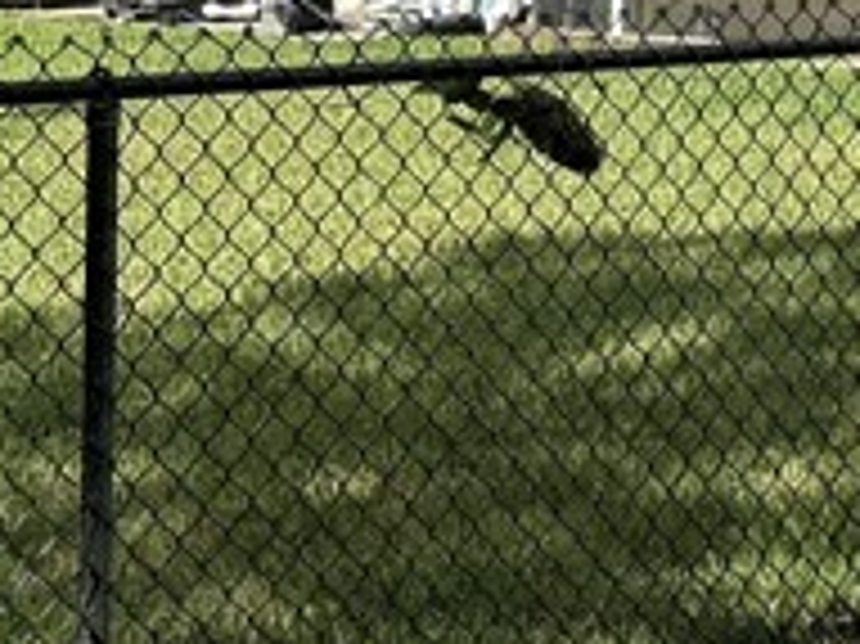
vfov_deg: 11.3
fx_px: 3203
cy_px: -81
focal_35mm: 129
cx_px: 653
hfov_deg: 15.2
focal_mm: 6.76
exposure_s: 1/3425
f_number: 1.78
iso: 80
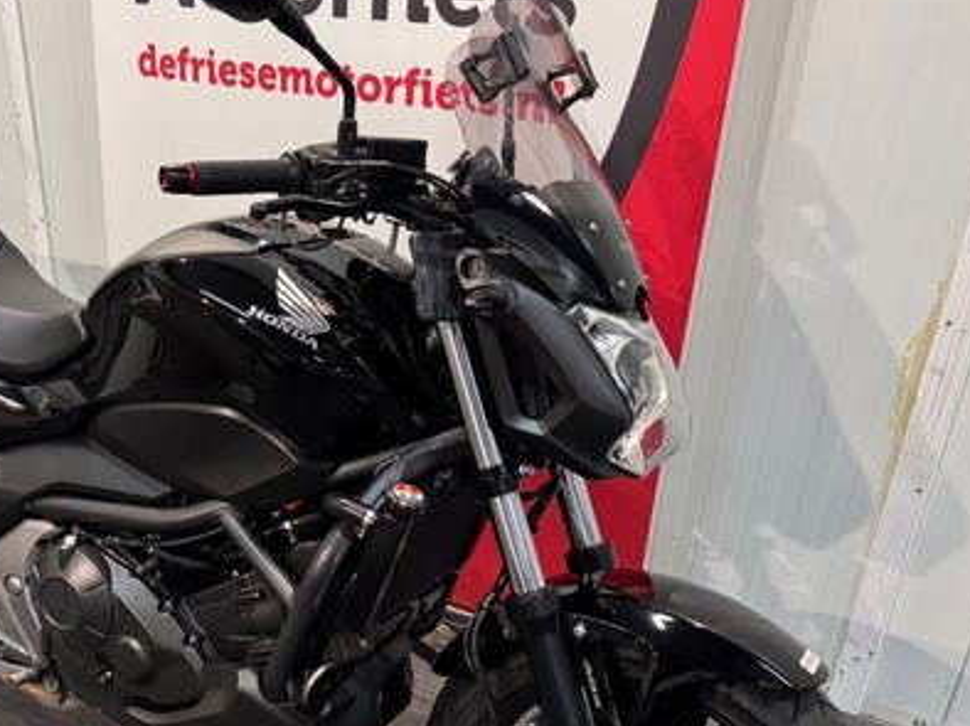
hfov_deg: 46.6
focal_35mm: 39
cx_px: 278
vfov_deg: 36.3
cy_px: 495
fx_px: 1092
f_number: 1.78
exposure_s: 1/50
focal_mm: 6.76
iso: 500
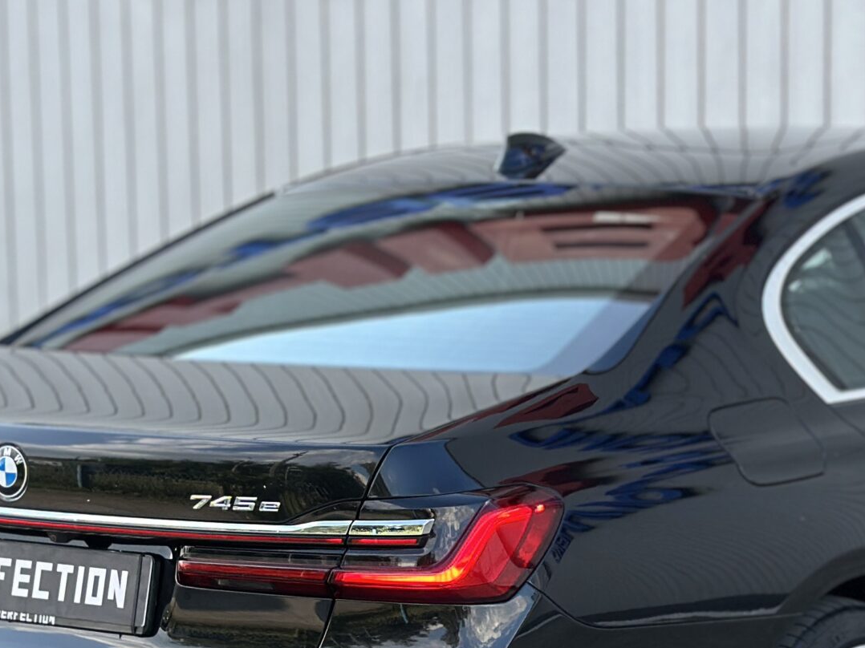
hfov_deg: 17.2
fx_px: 2848
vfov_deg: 12.9
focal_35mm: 114
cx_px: 673
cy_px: 538
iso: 80
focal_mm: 6.86
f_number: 1.78
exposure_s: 1/823
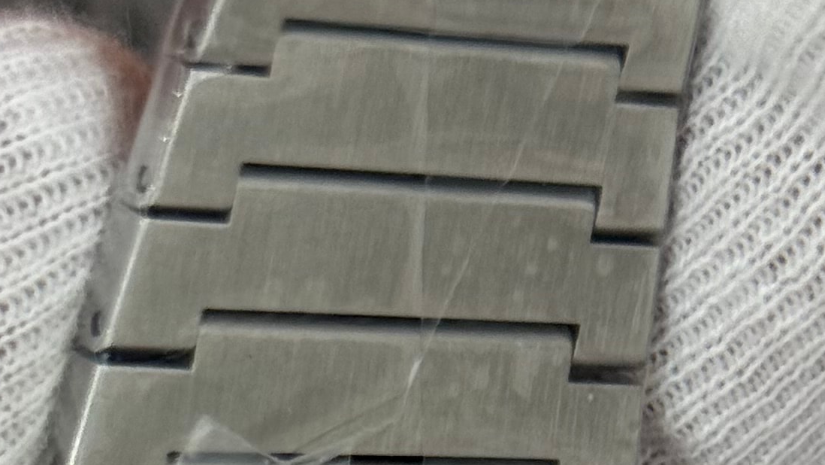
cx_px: 358
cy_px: 1401
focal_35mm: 192
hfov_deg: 11.2
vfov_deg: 5.9
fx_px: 4201
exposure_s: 1/1000
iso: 64
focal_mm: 6.76
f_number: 1.78
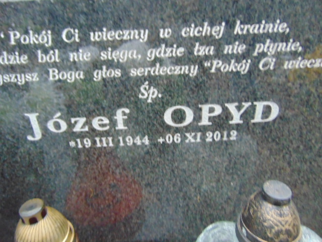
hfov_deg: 69.4
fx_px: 233
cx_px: 161
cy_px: 121
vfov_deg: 54.9
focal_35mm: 25
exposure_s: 1/40
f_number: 3
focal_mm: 4.5
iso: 640
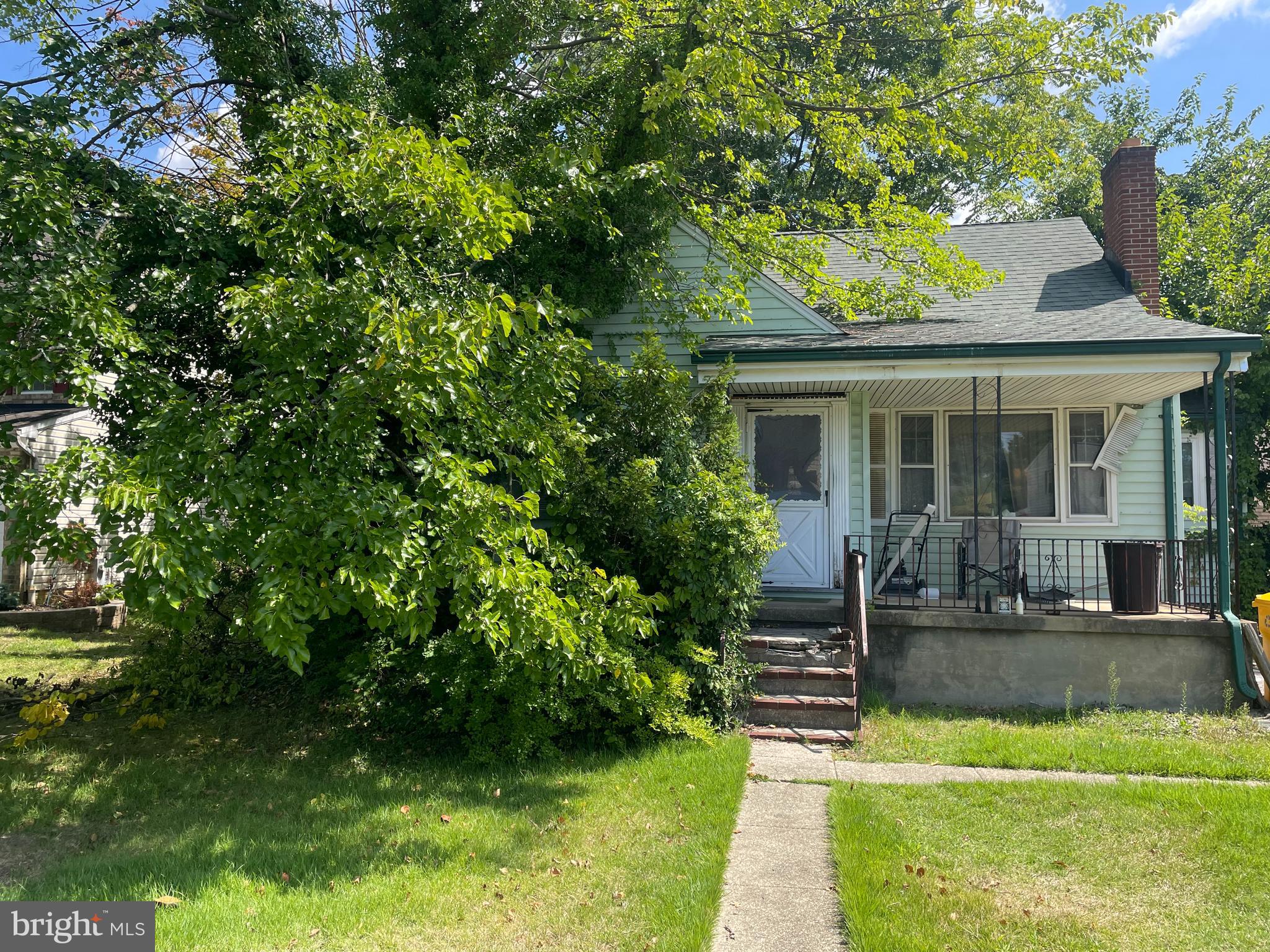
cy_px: 476
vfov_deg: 53.1
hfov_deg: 67.3
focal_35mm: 26
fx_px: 954
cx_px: 635
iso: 32
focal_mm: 4.2
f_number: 1.6
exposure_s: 1/1072
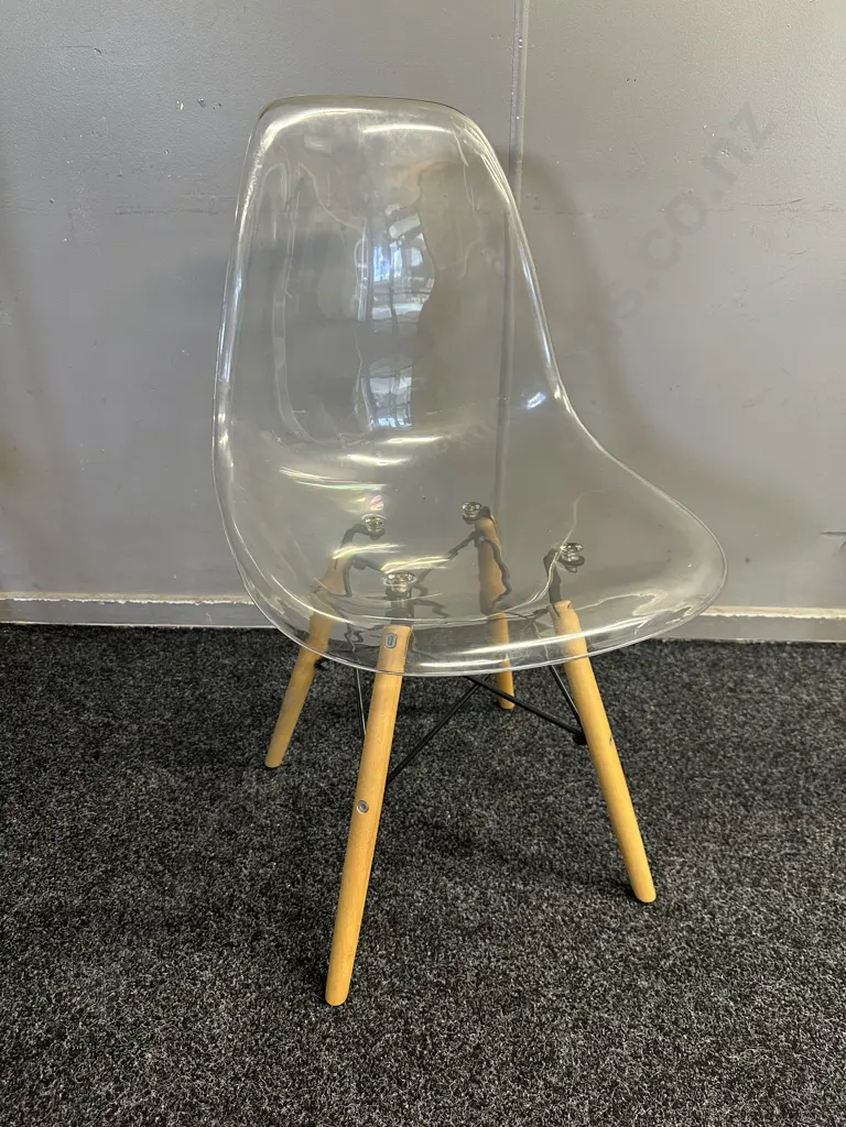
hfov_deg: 56.8
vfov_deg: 71.6
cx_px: 423
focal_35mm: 24
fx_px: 782
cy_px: 564
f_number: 1.78
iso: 250
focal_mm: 6.86
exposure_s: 1/50
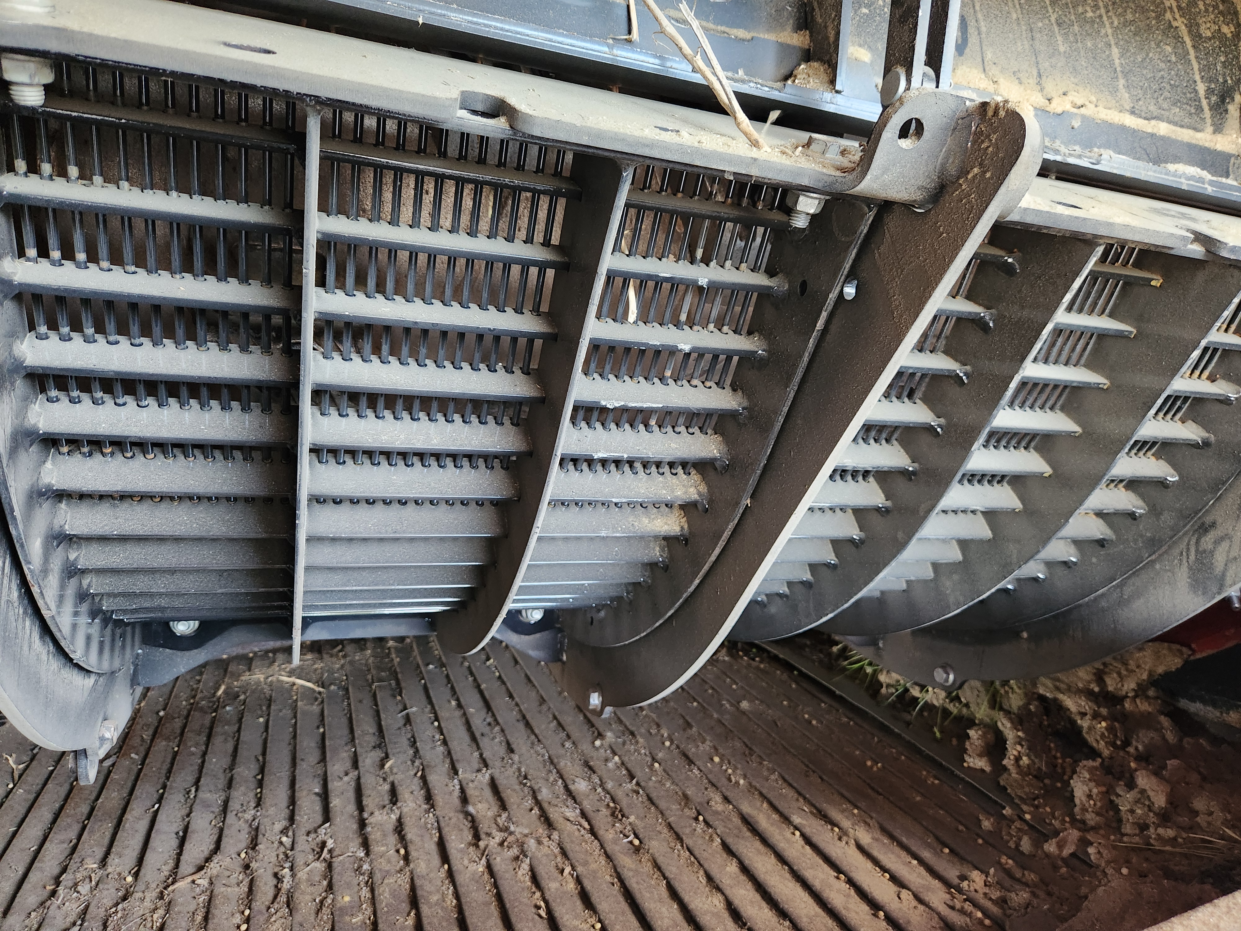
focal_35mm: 23
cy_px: 466
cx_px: 620
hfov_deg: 73.9
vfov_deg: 58.9
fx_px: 825
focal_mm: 5.4
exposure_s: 1/120
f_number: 1.8
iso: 800
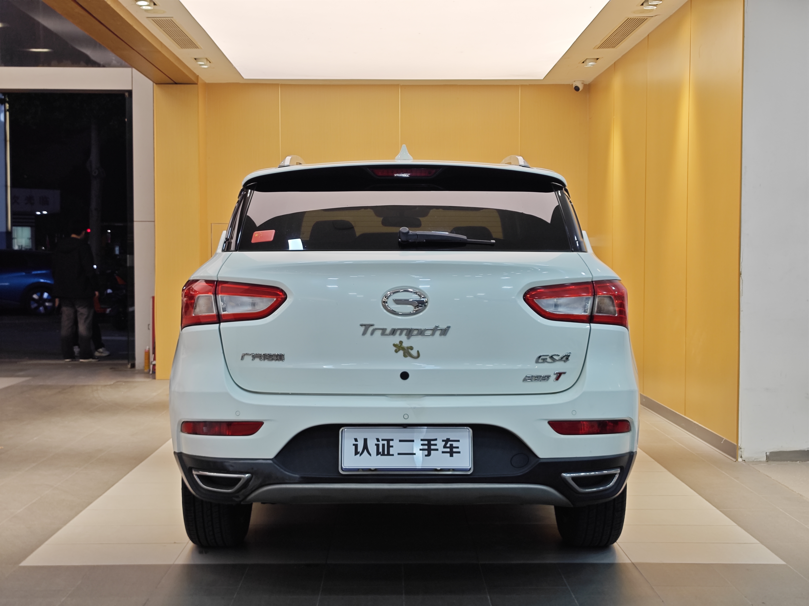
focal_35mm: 46
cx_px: 404
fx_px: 1075
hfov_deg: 41.2
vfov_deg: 31.5
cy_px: 303
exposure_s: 1/108
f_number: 1.9
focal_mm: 8.7
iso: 80
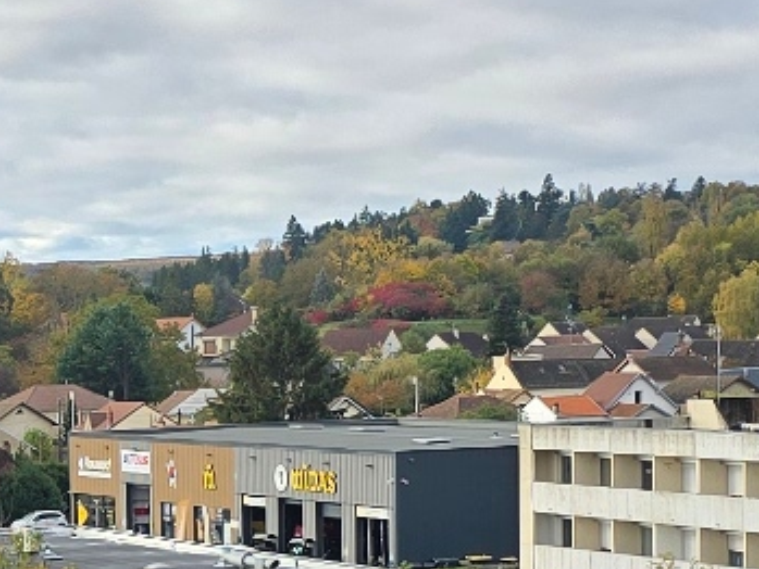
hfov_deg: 14.0
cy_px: 562
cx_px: -239
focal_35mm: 135
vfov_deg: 10.9
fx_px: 2961
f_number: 1.7
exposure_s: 1/359
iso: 12
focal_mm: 6.3
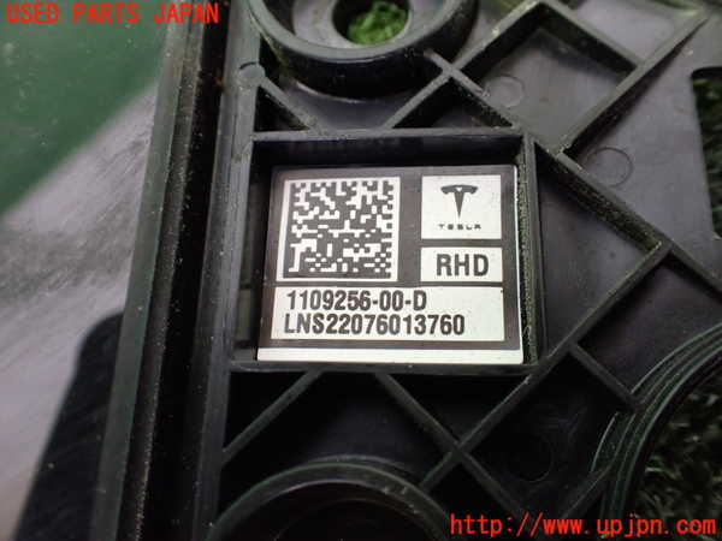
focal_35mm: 30
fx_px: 626
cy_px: 270
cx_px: 361
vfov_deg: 46.8
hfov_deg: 60.0
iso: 800
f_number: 2.3
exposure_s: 1/30
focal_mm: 5.4
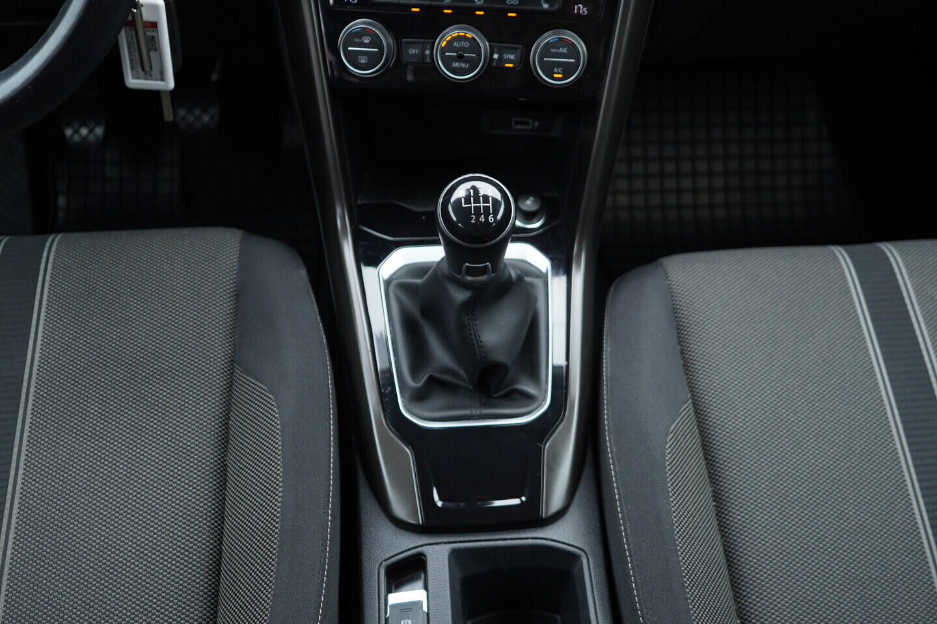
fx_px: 937
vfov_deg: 36.9
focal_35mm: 36
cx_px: 468
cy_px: 312
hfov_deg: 53.1
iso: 320
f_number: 2.8
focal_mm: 24
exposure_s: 1/40
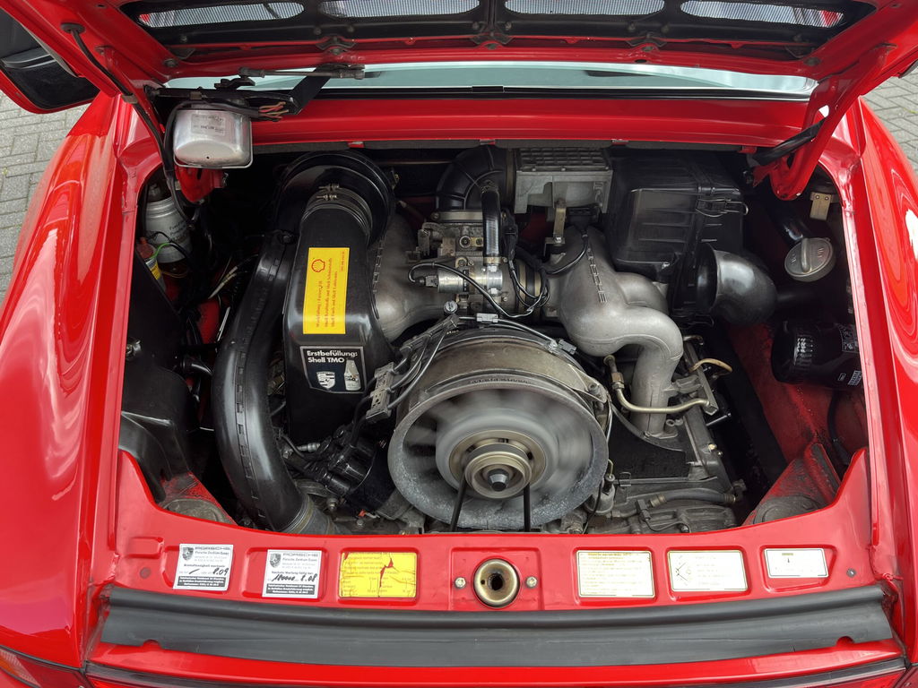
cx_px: 459
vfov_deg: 53.1
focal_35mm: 26
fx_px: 690
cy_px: 344
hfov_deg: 67.3
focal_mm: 5.1
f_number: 1.6
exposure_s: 1/151
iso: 40
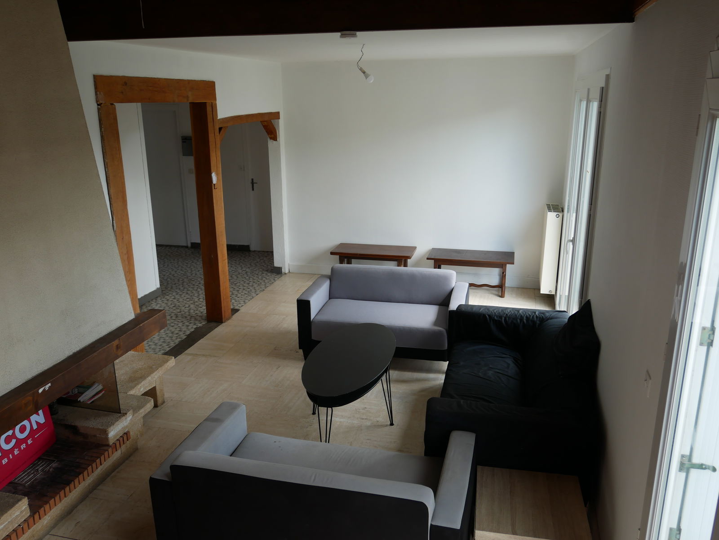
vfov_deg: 46.8
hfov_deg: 59.9
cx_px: 360
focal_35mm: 30
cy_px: 270
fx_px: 623
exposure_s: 1/80
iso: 200
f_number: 4
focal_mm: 15
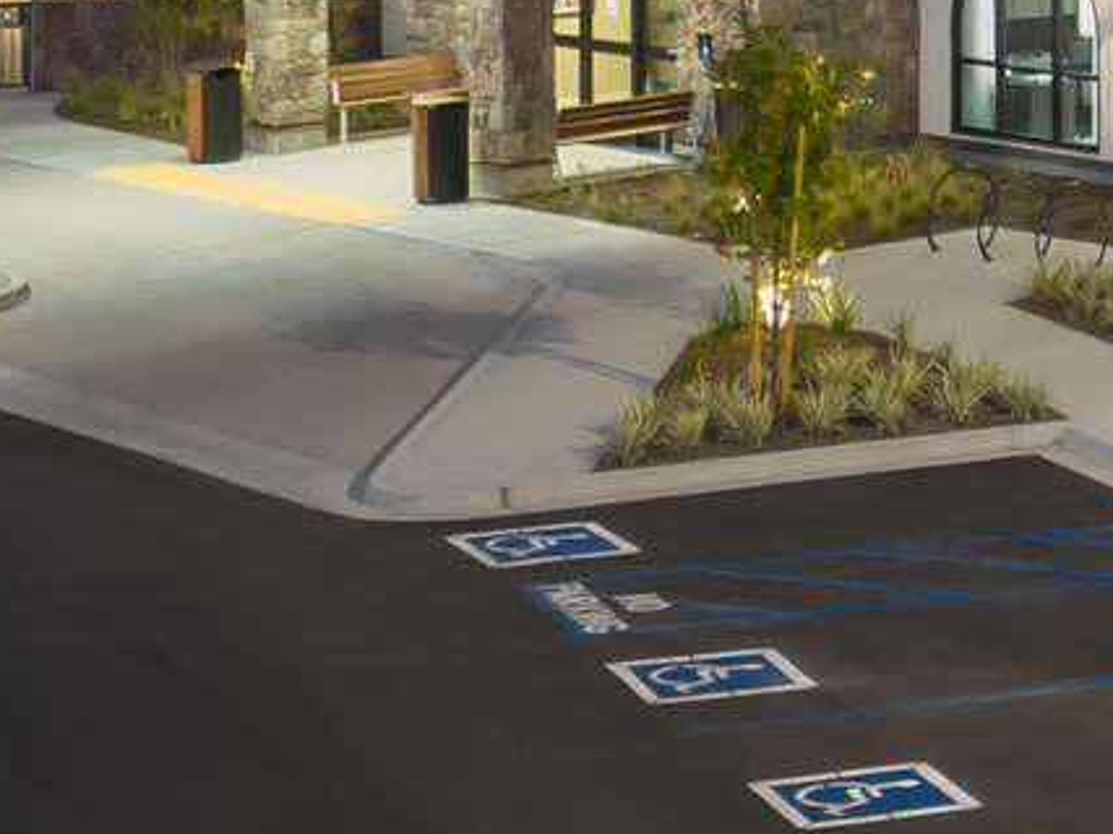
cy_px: -109
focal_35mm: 148
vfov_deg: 9.9
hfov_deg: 12.4
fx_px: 4757
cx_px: 1861
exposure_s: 1/3
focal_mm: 12.29
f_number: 2.8
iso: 200
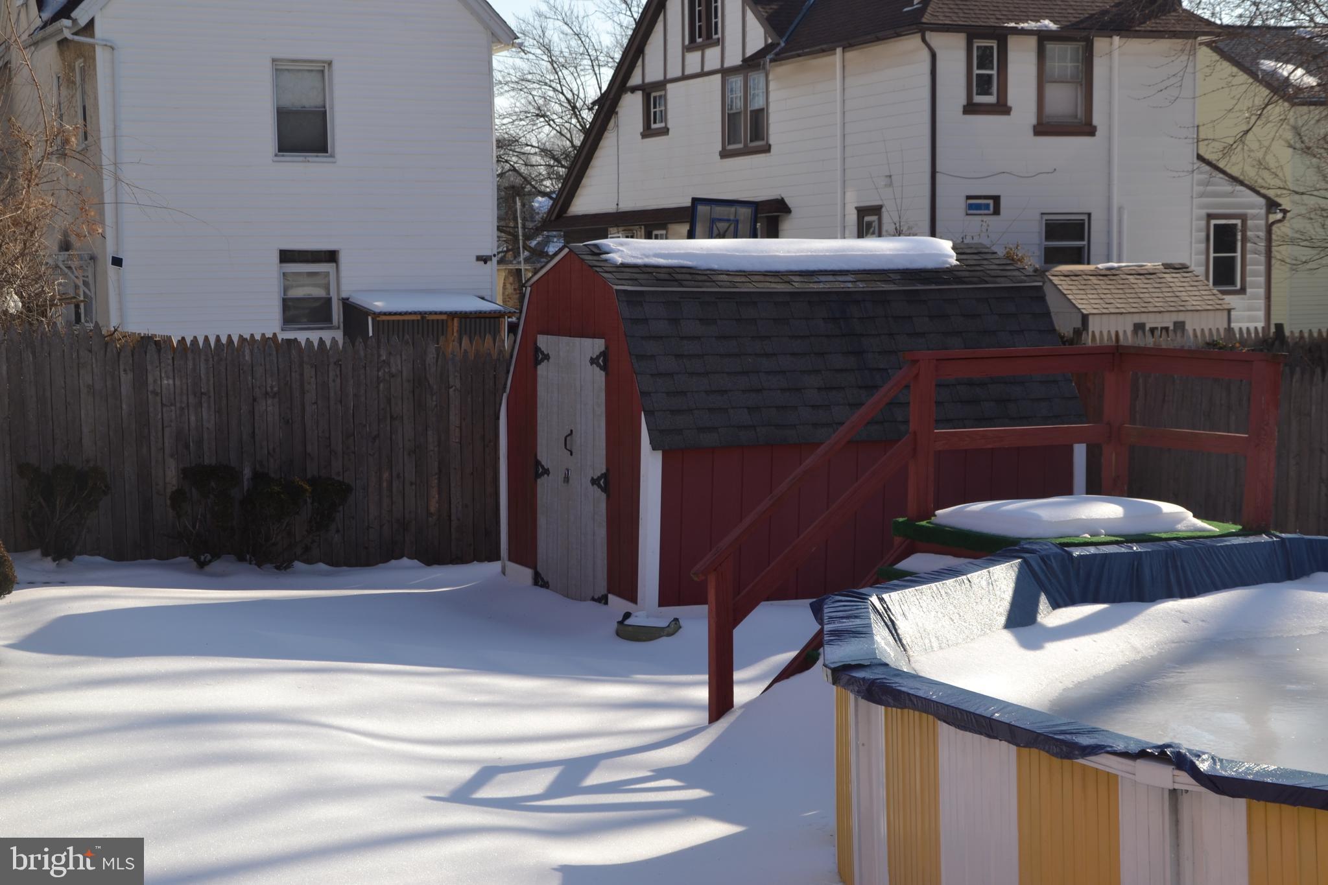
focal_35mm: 57
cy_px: 442
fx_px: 2102
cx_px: 664
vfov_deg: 23.8
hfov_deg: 35.1
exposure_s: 1/200
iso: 100
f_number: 8
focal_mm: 38
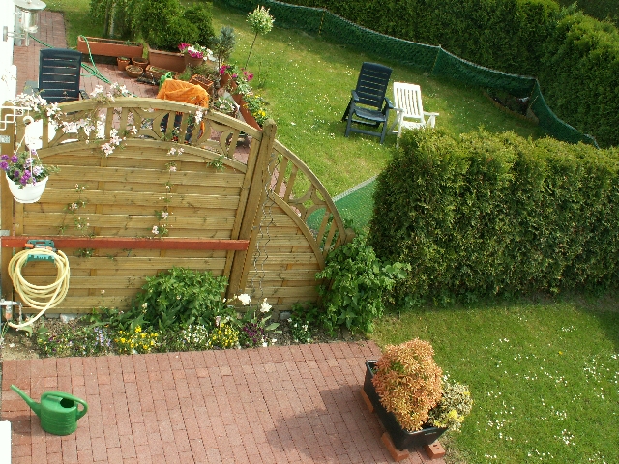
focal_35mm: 35
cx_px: 310
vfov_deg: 40.7
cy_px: 232
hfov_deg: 52.6
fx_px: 626
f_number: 5.6
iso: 50
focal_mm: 5.86
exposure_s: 1/125
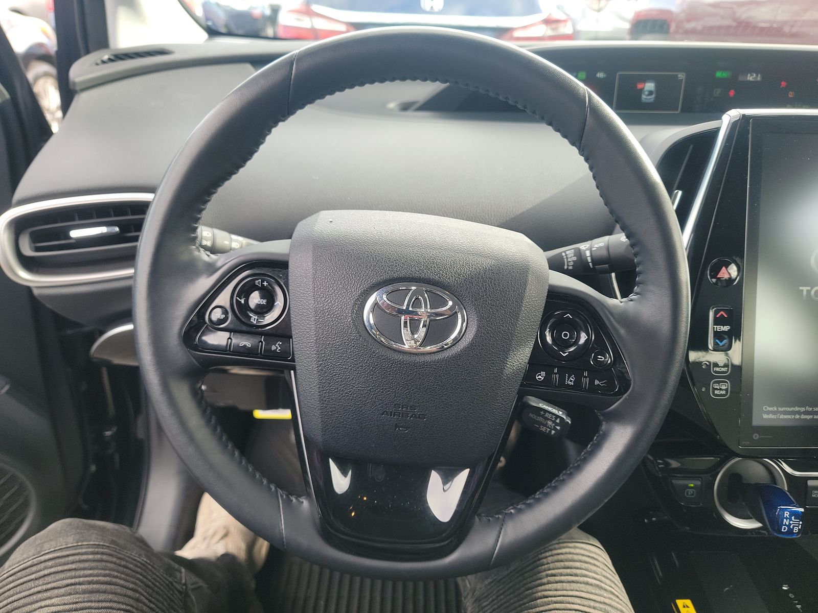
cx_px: 409
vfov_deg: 56.8
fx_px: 567
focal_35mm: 24
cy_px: 306
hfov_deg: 71.6
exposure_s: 1/59
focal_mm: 6.7
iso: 86
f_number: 1.8
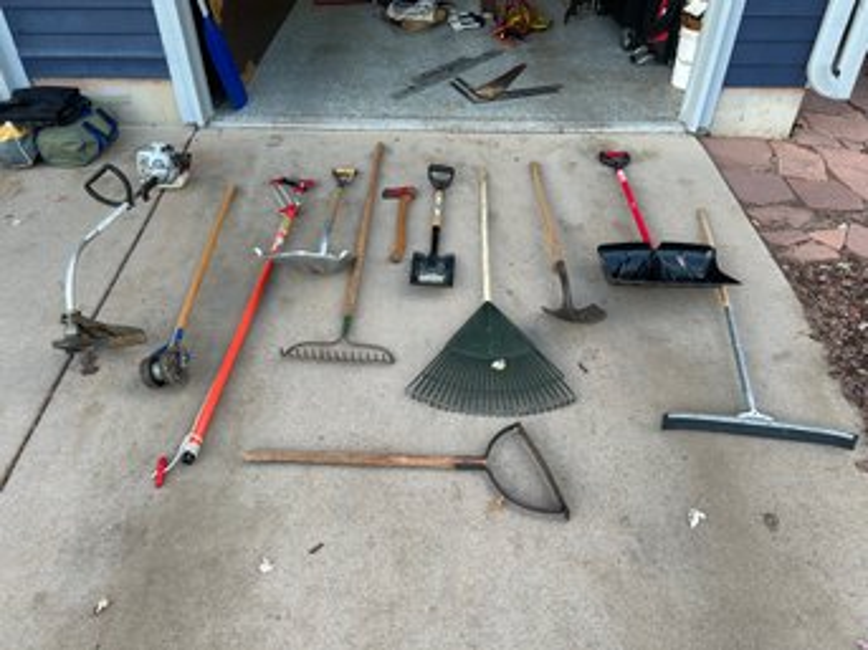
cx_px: 434
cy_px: 325
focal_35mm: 26
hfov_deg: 67.3
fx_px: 652
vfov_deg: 53.0
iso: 50
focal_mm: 5.7
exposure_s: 1/121
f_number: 1.5
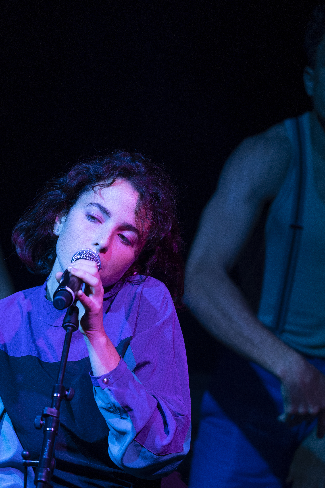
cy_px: 326
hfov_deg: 5.5
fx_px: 3399
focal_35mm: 251
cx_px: 157
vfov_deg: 8.2
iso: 1600
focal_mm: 183
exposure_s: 1/250
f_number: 4
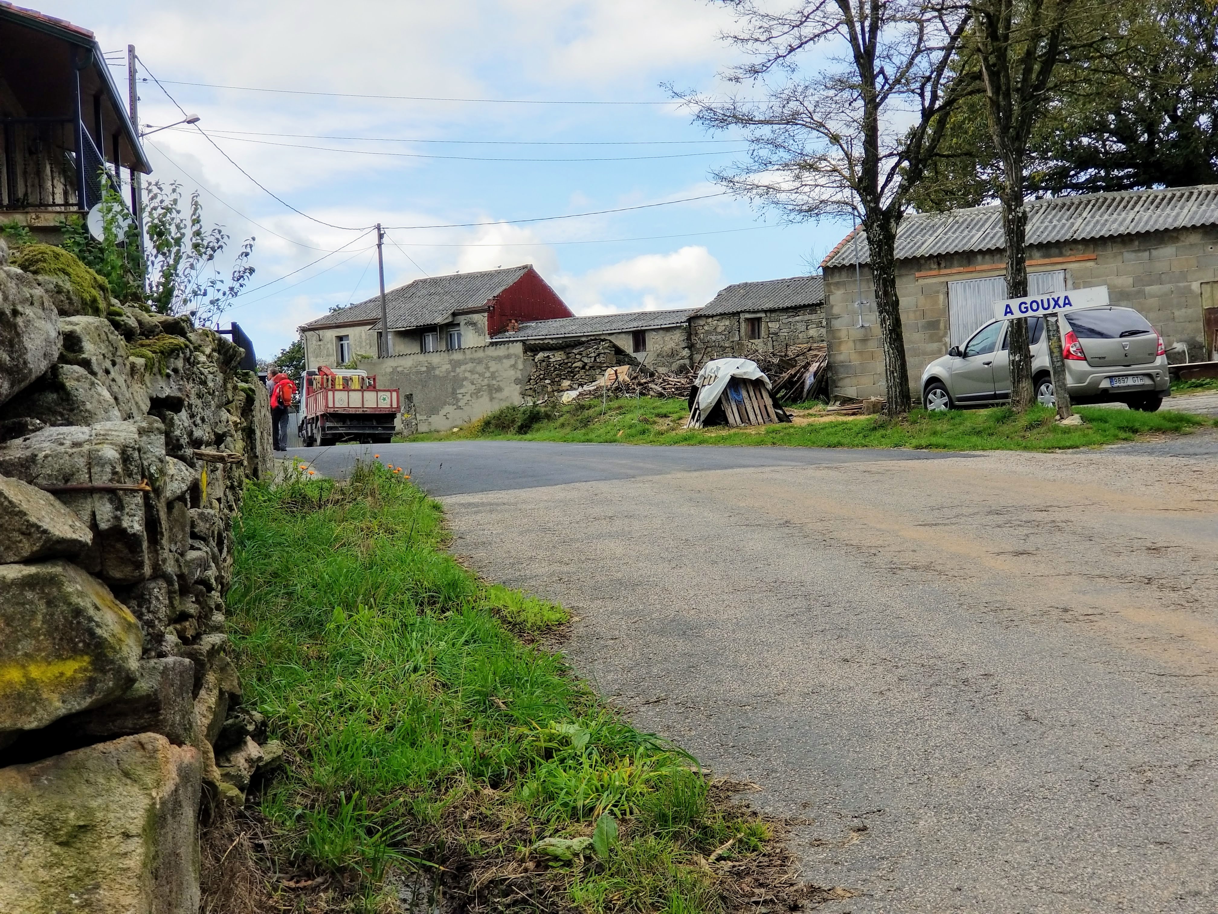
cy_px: 457
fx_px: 1830
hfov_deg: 36.8
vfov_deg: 28.0
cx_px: 609
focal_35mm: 52
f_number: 2.4
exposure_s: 1/572
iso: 25
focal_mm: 6
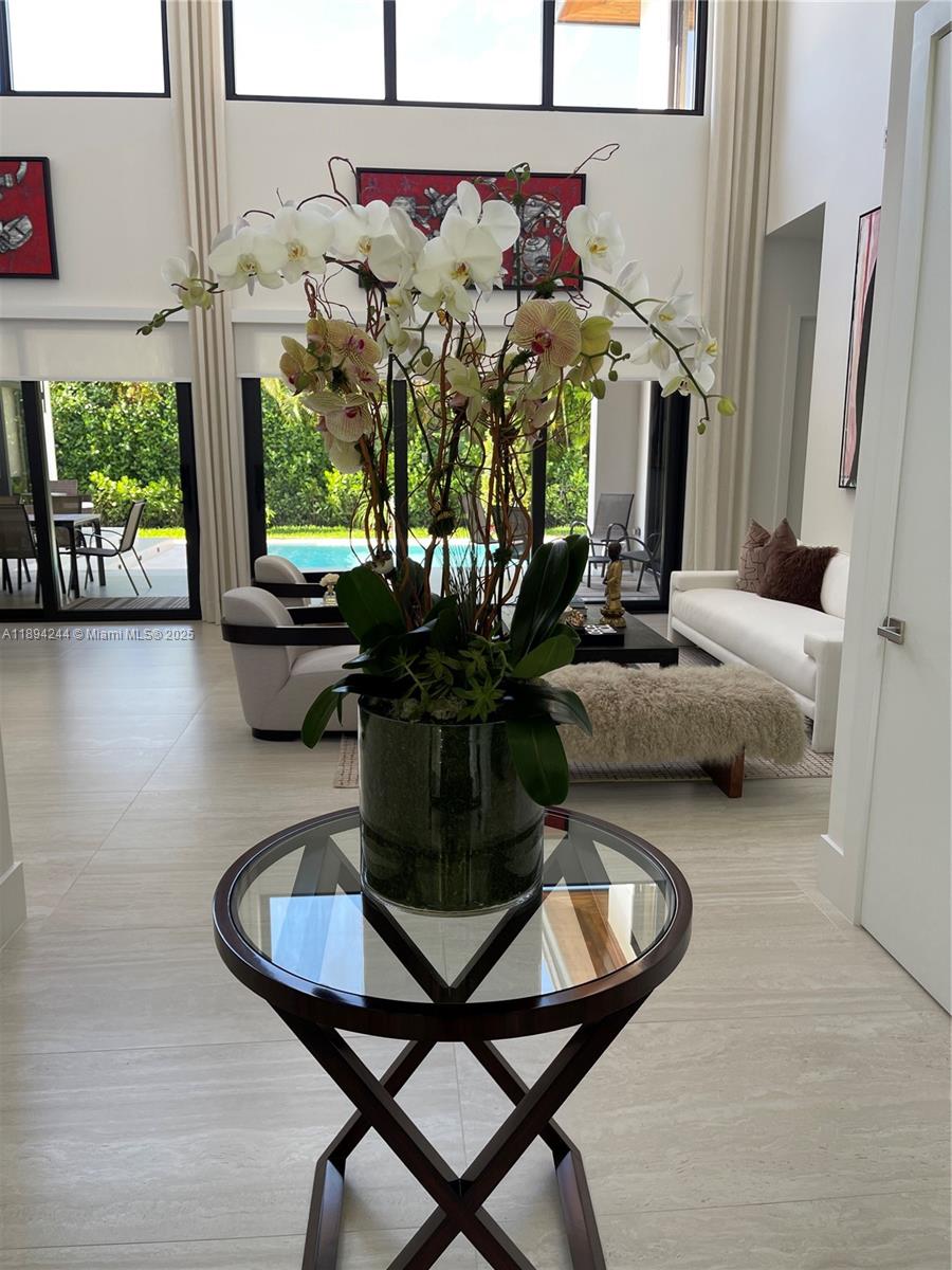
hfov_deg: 54.9
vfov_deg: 69.4
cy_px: 635
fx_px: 917
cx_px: 476
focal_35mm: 25
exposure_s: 1/121
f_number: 1.6
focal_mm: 5.1
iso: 50
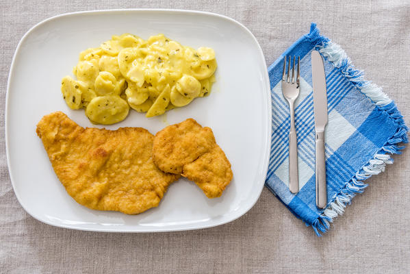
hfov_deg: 36.2
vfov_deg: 24.6
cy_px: 137
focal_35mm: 55
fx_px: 627
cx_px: 205
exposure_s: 1/13
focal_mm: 55
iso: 200
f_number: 11
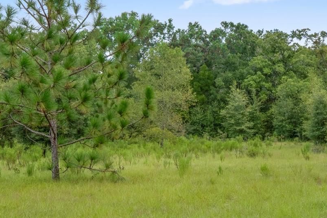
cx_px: 267
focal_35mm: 60
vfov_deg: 22.6
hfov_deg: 32.4
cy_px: 133
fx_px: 545
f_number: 8
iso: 250
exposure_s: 1/2500
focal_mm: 20
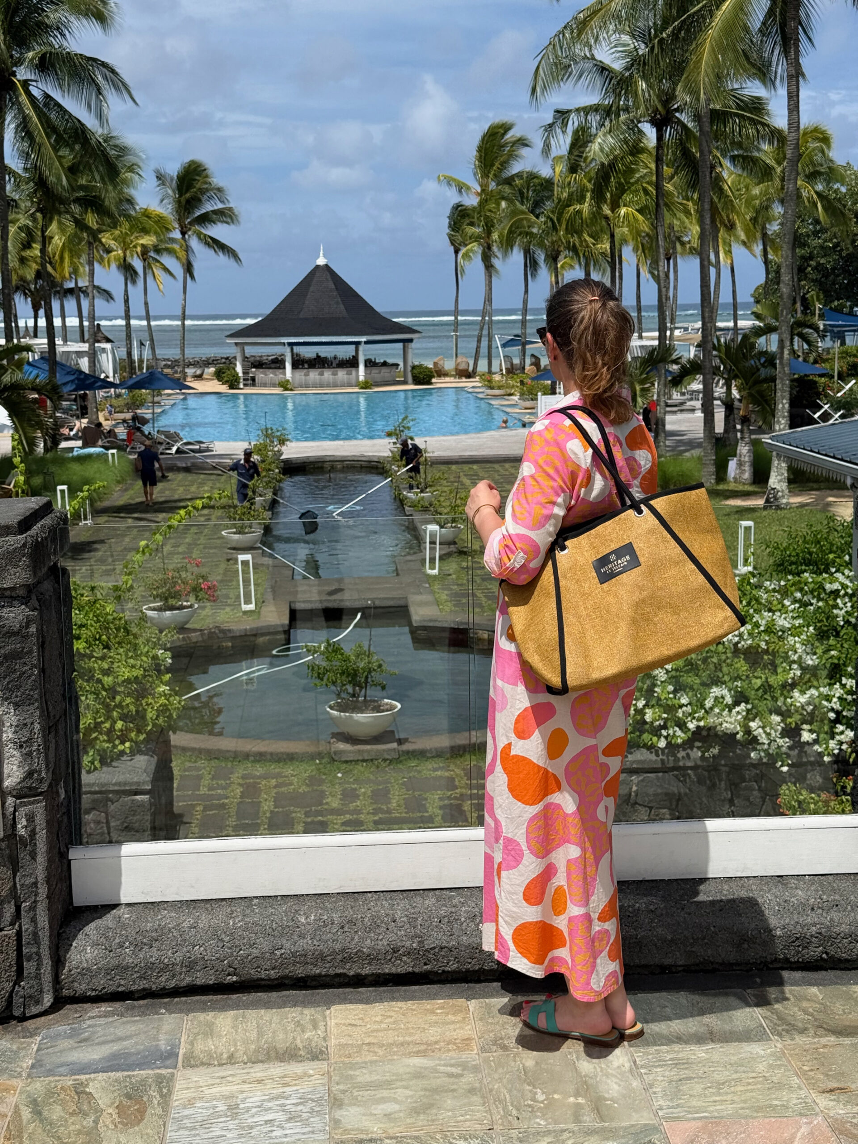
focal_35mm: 48
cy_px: 572
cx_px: 429
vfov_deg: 39.7
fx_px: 1586
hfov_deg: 30.3
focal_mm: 6.76
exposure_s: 1/11364
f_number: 1.78
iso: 100
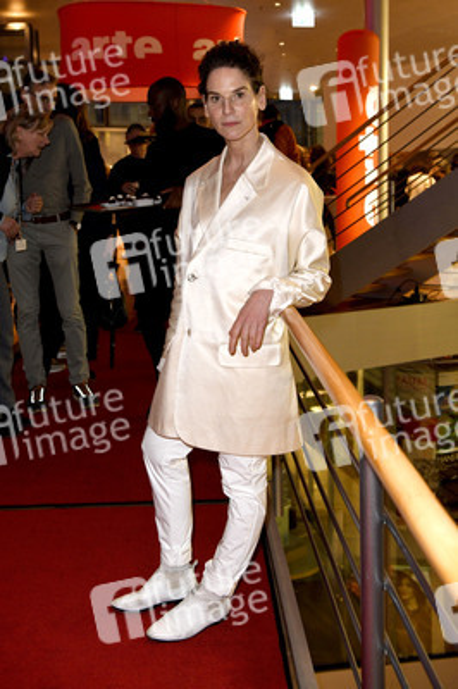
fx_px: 688
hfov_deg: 36.8
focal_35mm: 36
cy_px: 344
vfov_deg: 53.2
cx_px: 229
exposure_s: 1/80
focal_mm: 36
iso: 1250
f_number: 5
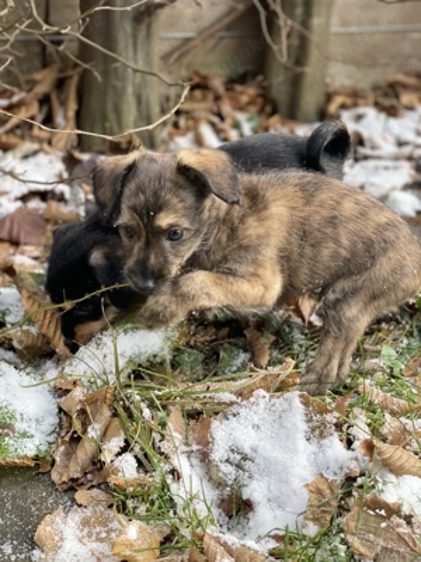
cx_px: 210
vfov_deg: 36.8
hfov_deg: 28.0
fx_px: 843
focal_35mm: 52
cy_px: 281
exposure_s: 1/122
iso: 40
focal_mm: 6
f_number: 2
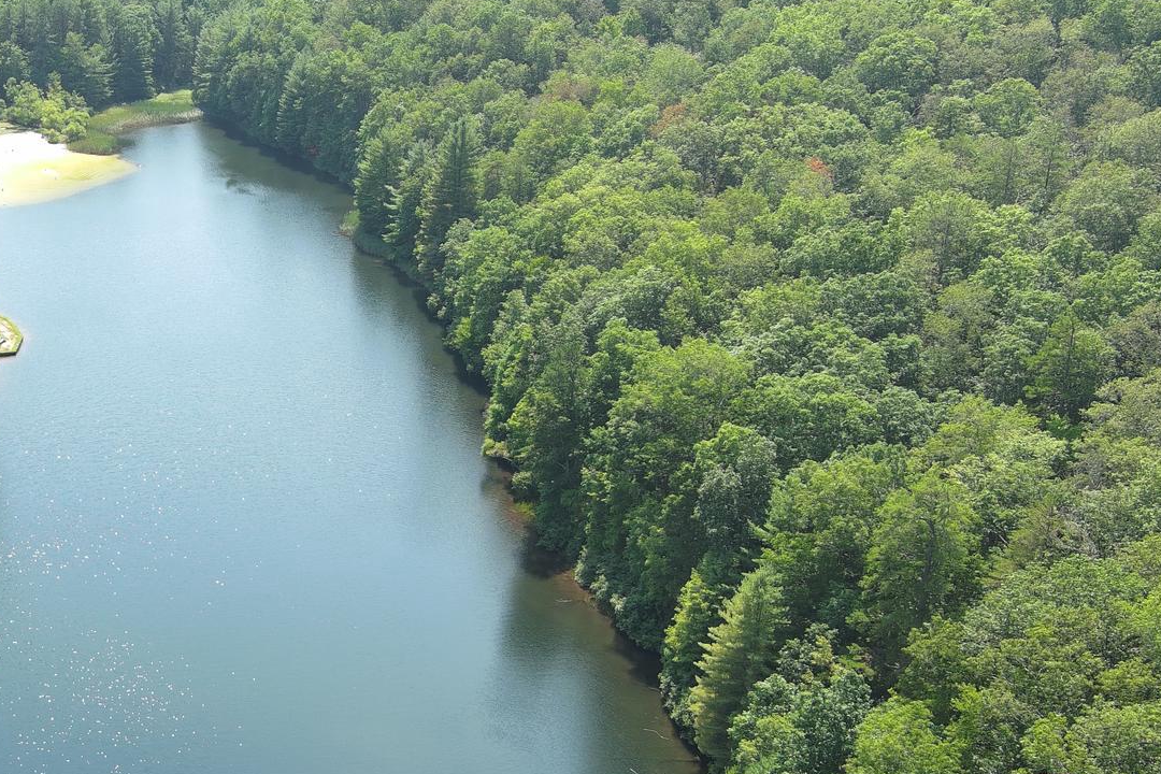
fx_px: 1774
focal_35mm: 55
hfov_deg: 34.7
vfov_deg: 24.6
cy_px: 449
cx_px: 175
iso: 100
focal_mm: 10.57
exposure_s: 1/444
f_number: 2.8
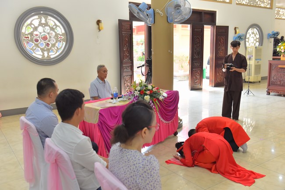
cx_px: 142
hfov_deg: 55.8
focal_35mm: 34
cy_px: 95
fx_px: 269
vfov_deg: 38.9
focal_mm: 34
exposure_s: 1/125
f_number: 4.5
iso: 800
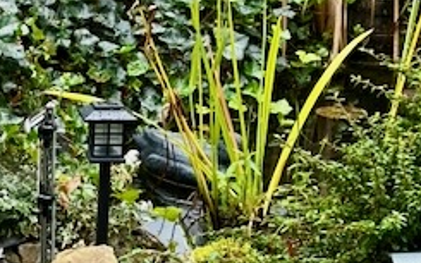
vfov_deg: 7.8
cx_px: 10
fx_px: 1904
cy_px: 346
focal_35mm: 166
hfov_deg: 12.5
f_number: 1.78
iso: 50
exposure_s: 1/124
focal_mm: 6.86
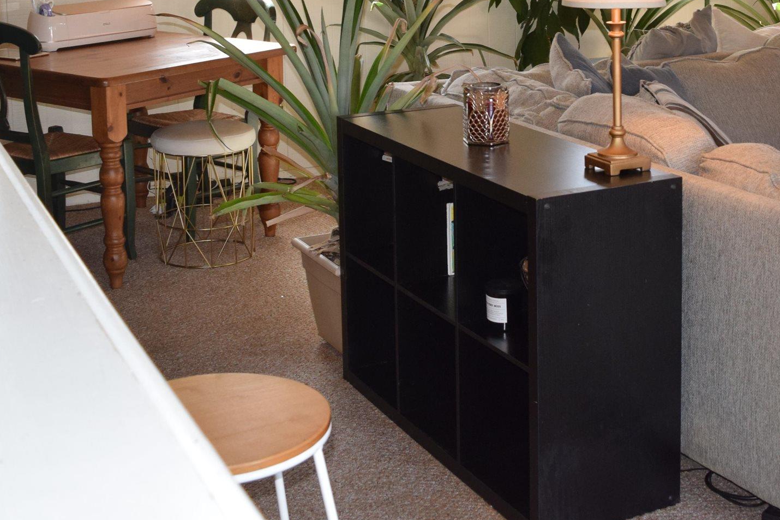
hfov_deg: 34.2
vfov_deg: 22.4
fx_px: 1256
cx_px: 524
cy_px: -16
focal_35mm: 58
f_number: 5
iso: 800
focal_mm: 18
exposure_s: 1/100
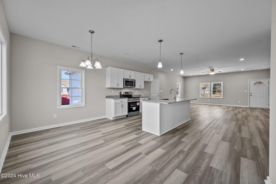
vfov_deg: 81.2
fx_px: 107
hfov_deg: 104.3
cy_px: 92
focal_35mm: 14
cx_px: 138
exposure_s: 1/20
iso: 640
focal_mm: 14
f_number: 7.1
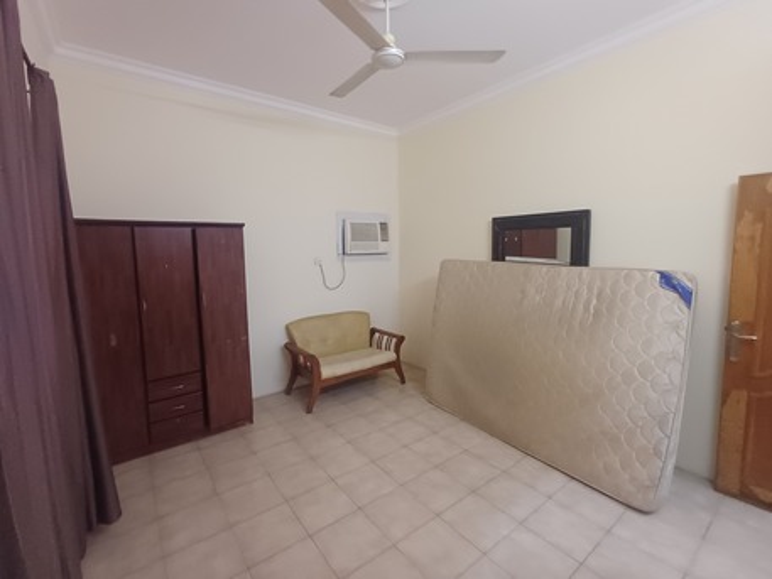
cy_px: 290
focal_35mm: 16
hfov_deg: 94.5
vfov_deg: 78.1
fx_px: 357
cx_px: 386
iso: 320
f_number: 2.2
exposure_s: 1/20
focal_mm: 1.64
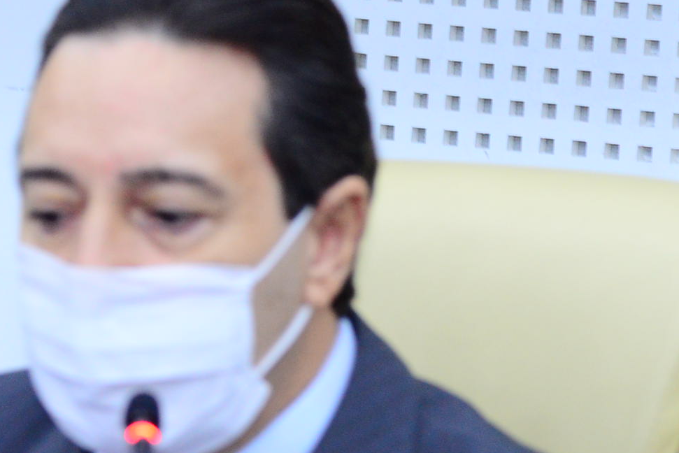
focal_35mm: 347
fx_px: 6546
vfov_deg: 4.0
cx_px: 171
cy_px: 410
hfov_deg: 5.9
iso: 2000
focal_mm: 112
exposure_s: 1/60
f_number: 4.5
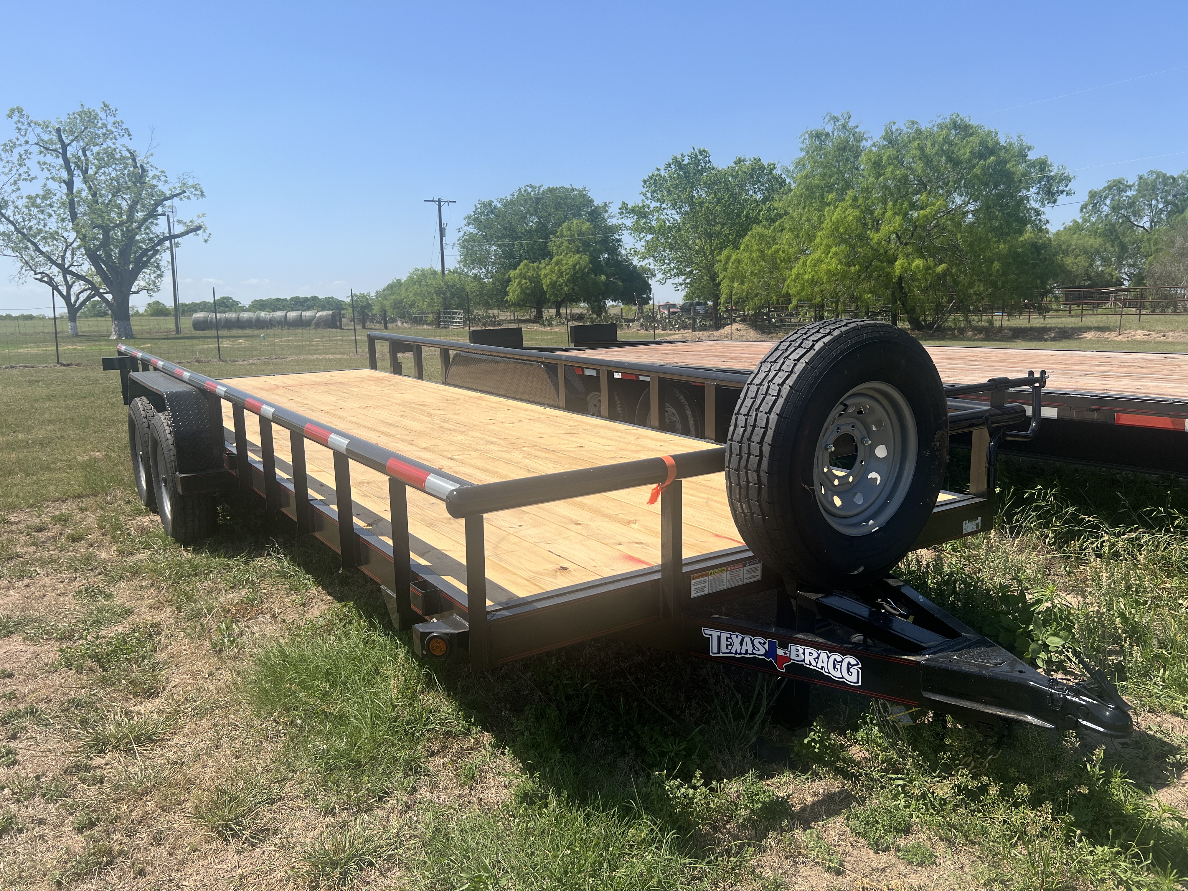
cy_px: 446
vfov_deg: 53.1
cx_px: 594
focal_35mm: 26
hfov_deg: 67.3
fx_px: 892
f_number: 1.5
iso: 50
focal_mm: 5.7
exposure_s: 1/3831
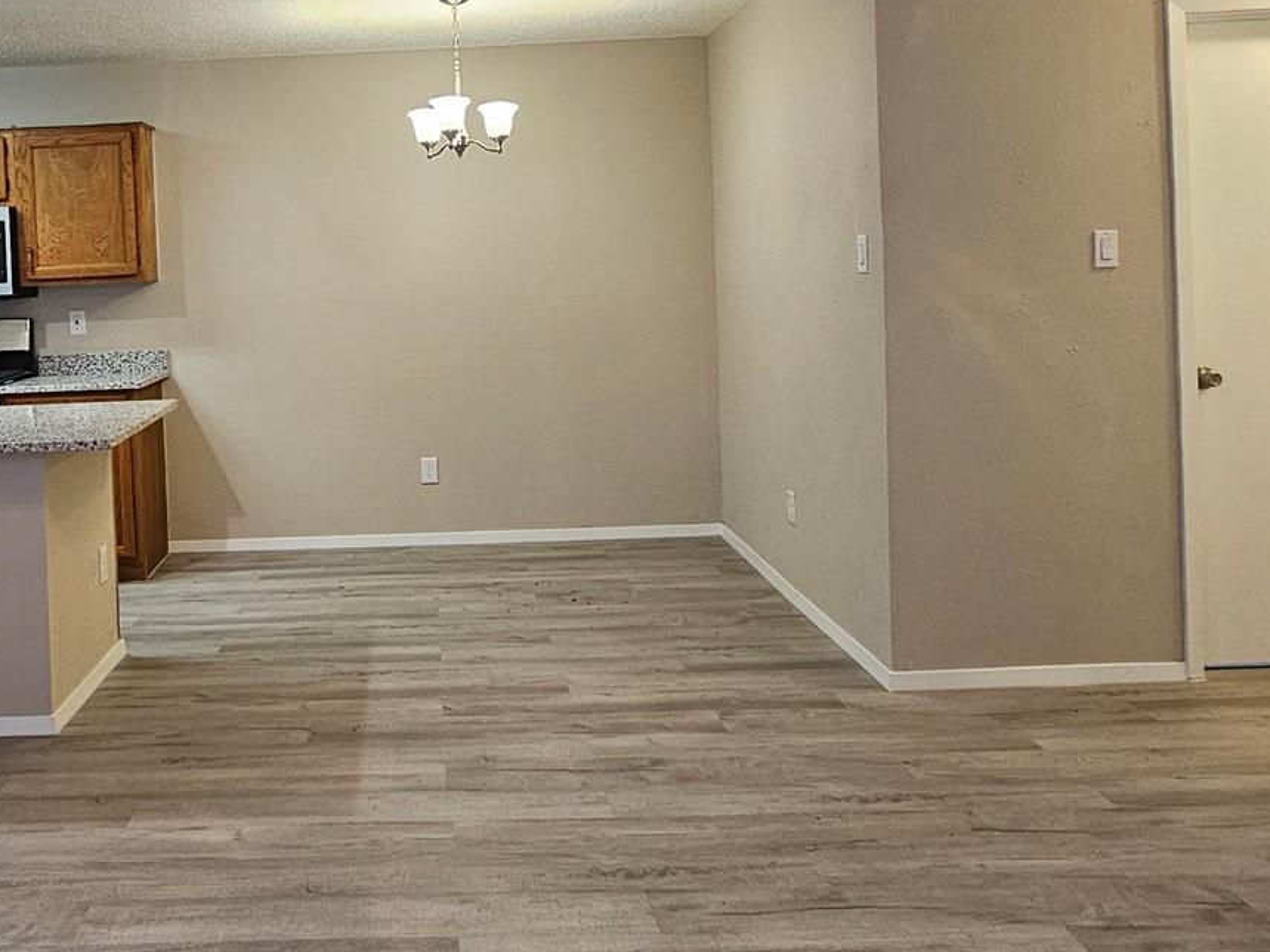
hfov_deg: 56.4
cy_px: 294
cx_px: 368
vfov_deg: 44.6
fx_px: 1137
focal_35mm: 31
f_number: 2.2
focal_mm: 2.2
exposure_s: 1/60
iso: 160
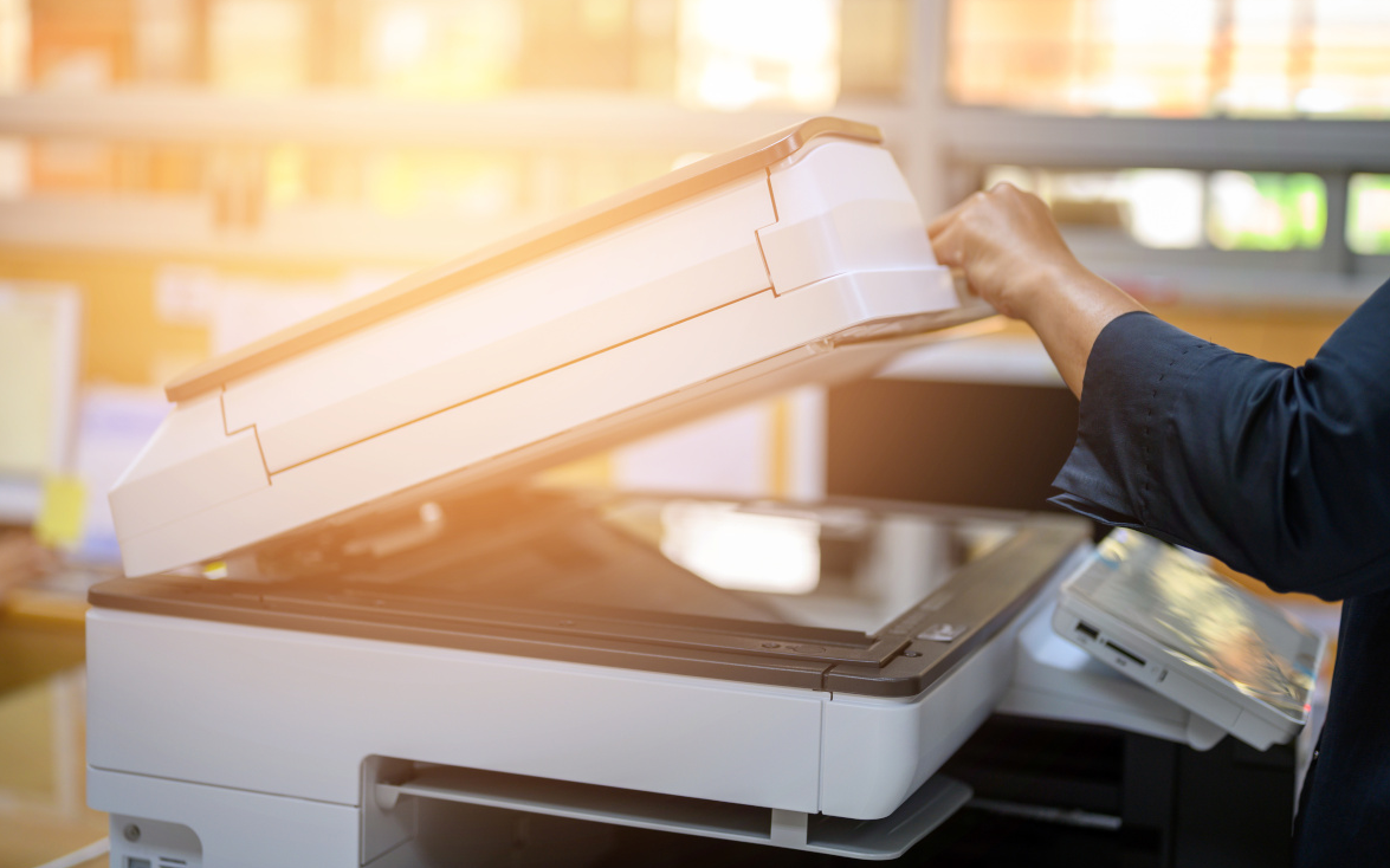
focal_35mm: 52
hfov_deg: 38.9
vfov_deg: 24.9
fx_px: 1970
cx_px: 697
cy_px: 416
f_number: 1.8
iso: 250
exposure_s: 1/100
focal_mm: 50
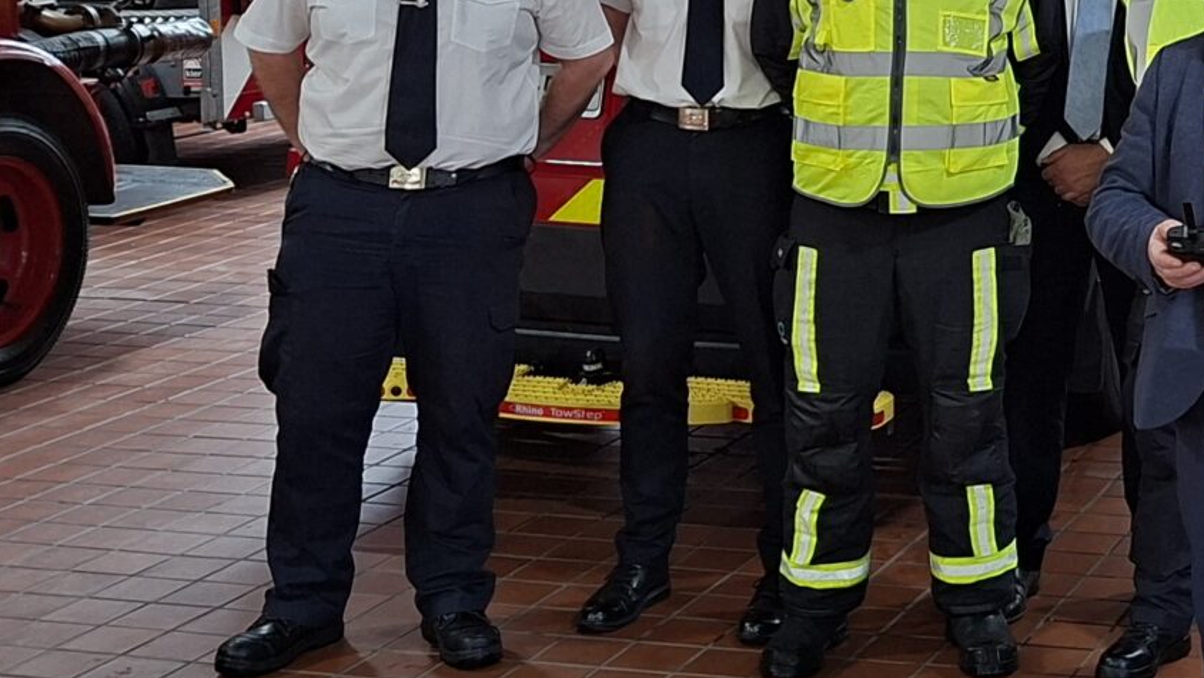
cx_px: 1359
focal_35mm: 76
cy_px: -71
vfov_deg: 15.5
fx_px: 2427
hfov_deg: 25.6
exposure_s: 1/50
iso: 160
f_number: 1.8
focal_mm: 5.54
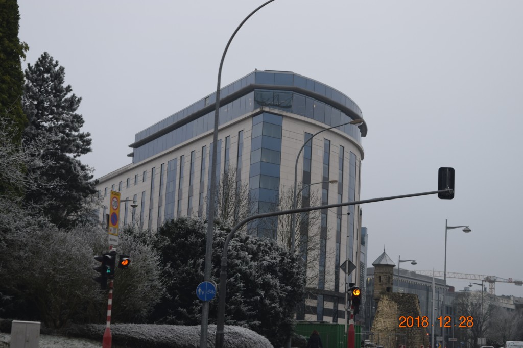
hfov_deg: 27.0
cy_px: 174
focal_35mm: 75
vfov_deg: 18.2
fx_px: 1089
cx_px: 262
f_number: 7.1
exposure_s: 1/200
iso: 400
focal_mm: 50
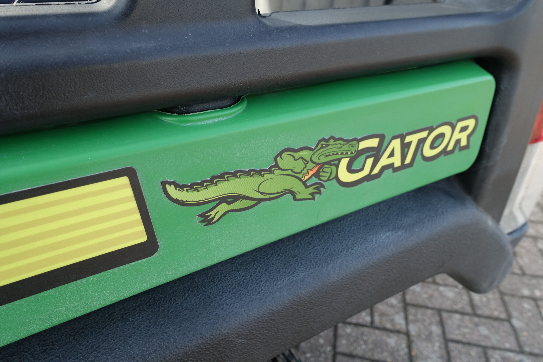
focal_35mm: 24
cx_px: 272
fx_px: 362
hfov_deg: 73.7
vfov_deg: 53.1
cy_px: 181
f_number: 4
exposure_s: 1/100
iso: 125
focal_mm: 8.8
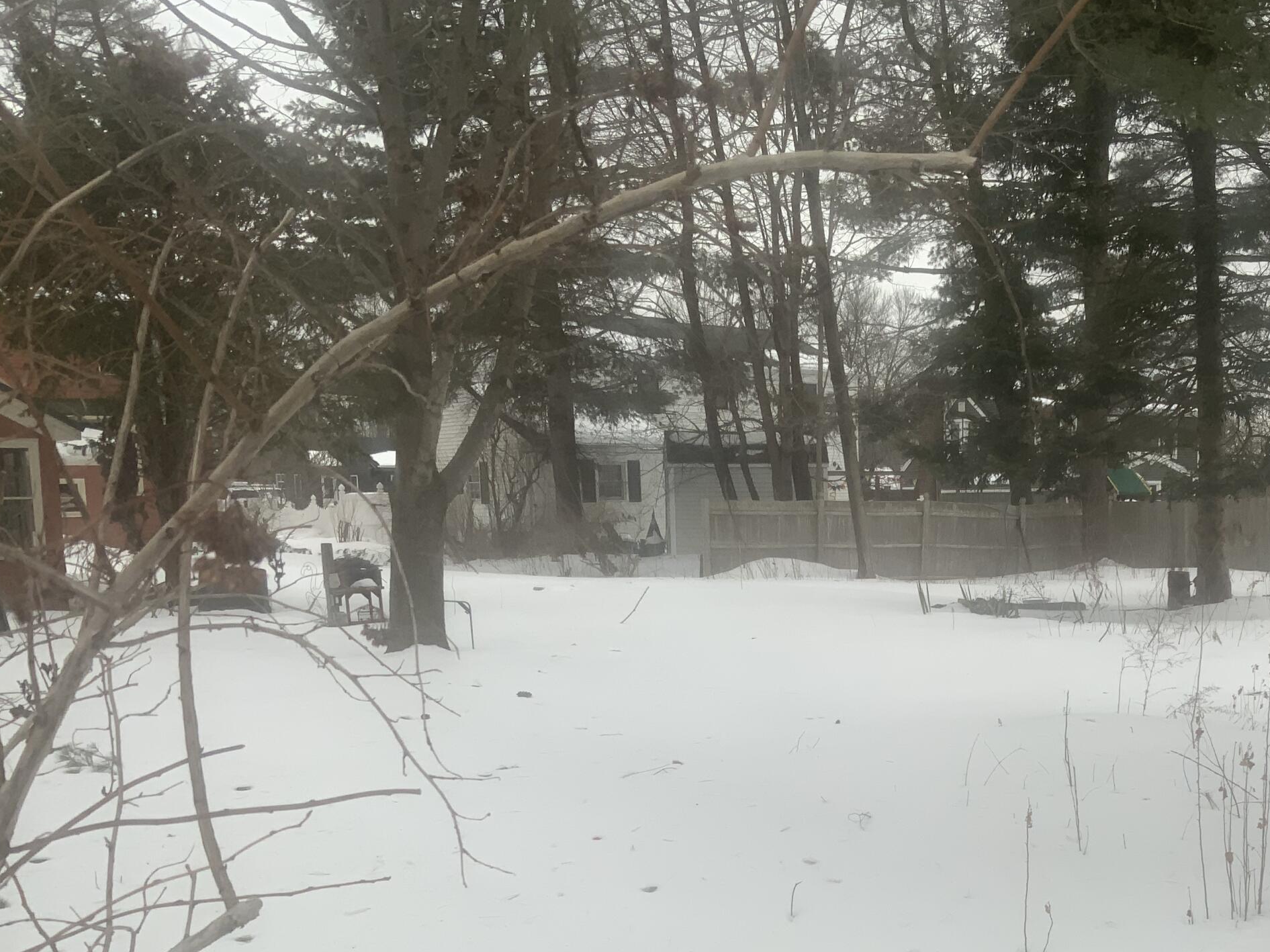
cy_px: 752
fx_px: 1688
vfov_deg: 30.8
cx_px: 911
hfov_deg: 40.4
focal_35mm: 46
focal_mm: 3
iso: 16
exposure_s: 1/268
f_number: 1.8
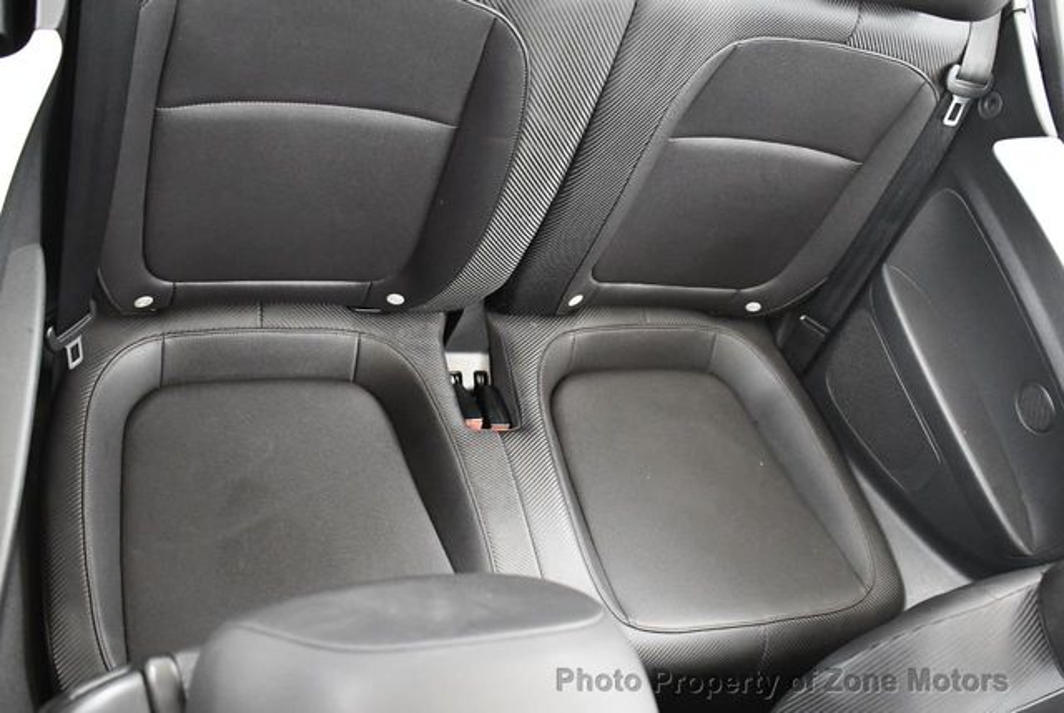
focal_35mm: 36
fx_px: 1066
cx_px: 532
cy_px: 356
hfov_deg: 53.1
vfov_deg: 37.0
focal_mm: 18
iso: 4000
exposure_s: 1/60
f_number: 3.5
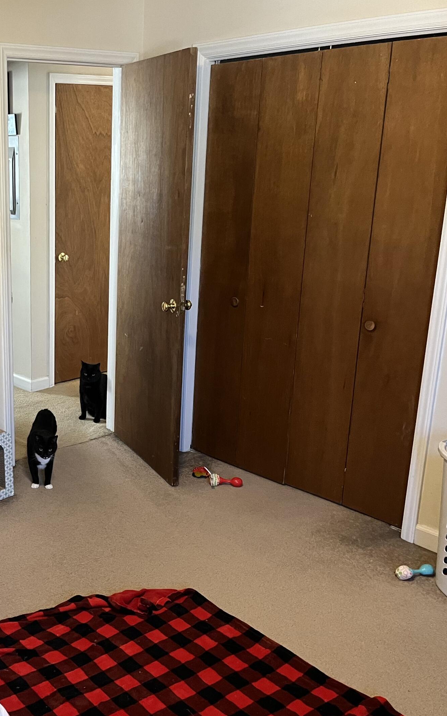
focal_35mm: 39
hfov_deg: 30.8
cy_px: 368
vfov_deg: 50.4
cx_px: 19
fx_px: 760
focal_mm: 5.1
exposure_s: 1/60
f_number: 1.6
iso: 320
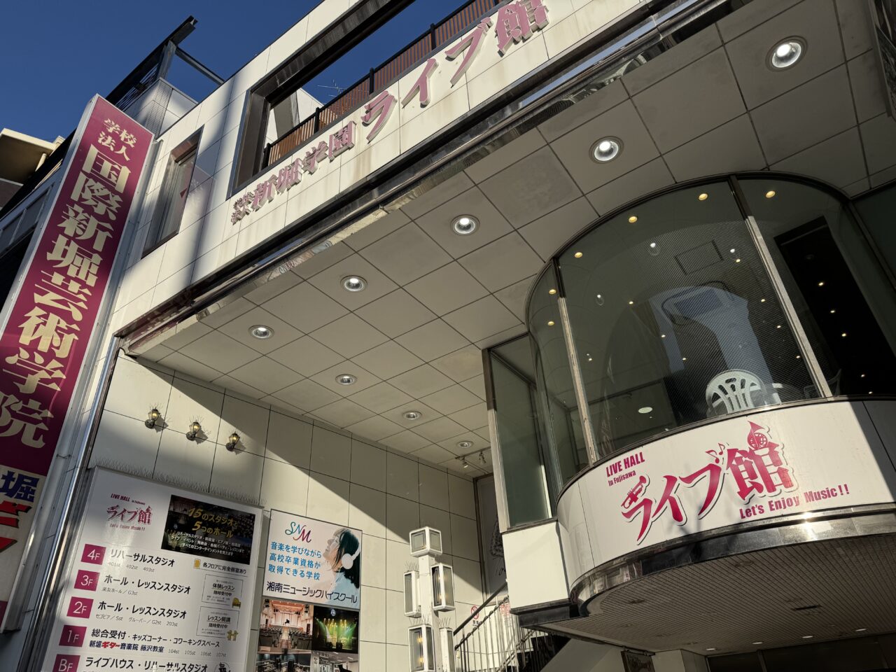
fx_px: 621
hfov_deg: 71.6
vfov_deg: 56.8
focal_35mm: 24
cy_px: 336
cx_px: 448
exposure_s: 1/5814
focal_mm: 6.76
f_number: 1.78
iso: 80
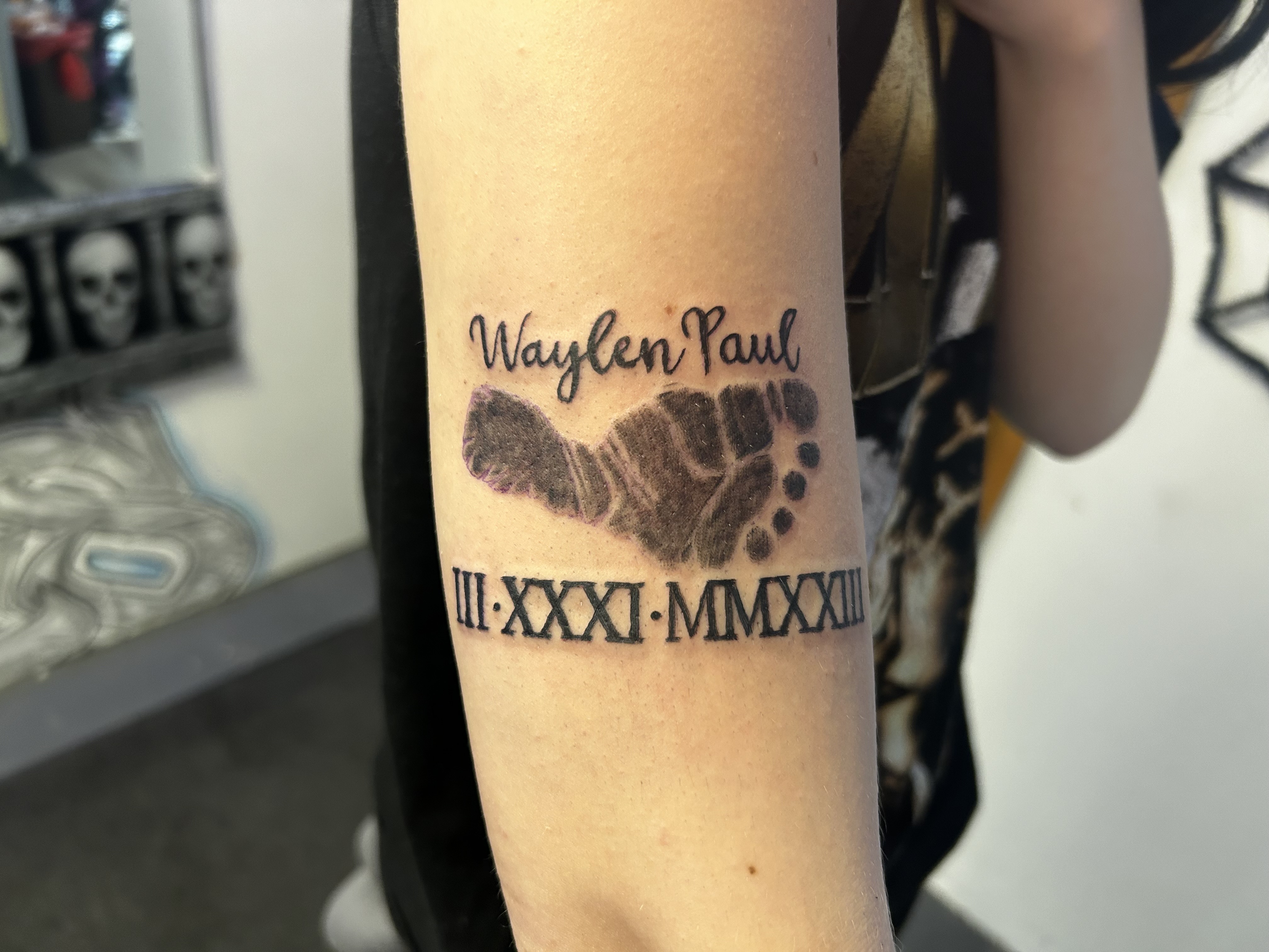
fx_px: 953
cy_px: 476
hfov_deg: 67.3
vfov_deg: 53.1
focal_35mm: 26
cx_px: 634
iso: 200
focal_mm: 5.7
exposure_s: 1/60
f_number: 1.5
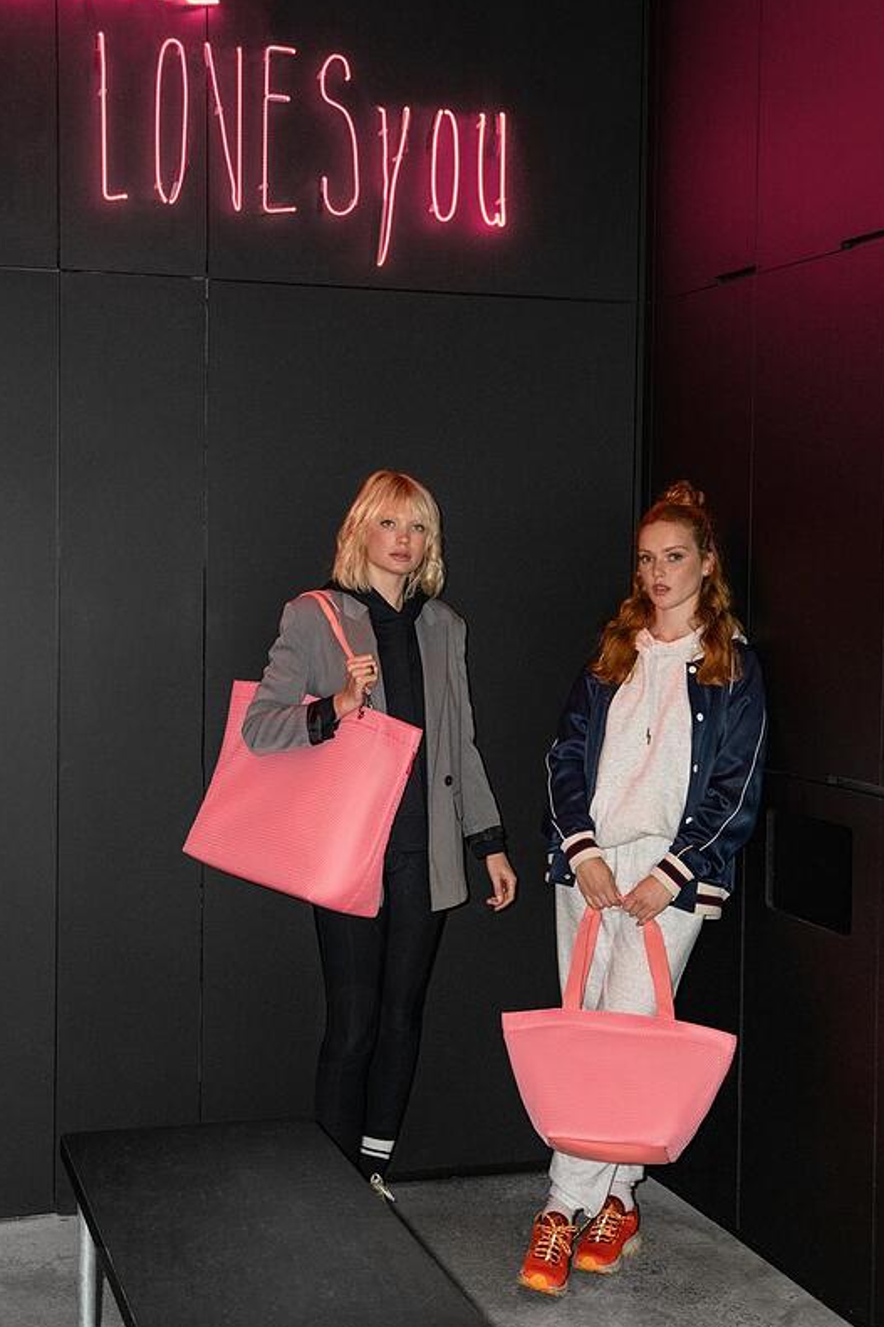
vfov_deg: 35.1
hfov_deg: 23.8
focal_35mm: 57
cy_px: 655
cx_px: 451
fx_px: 2100
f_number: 6.3
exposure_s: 1/200
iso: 3200
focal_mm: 52
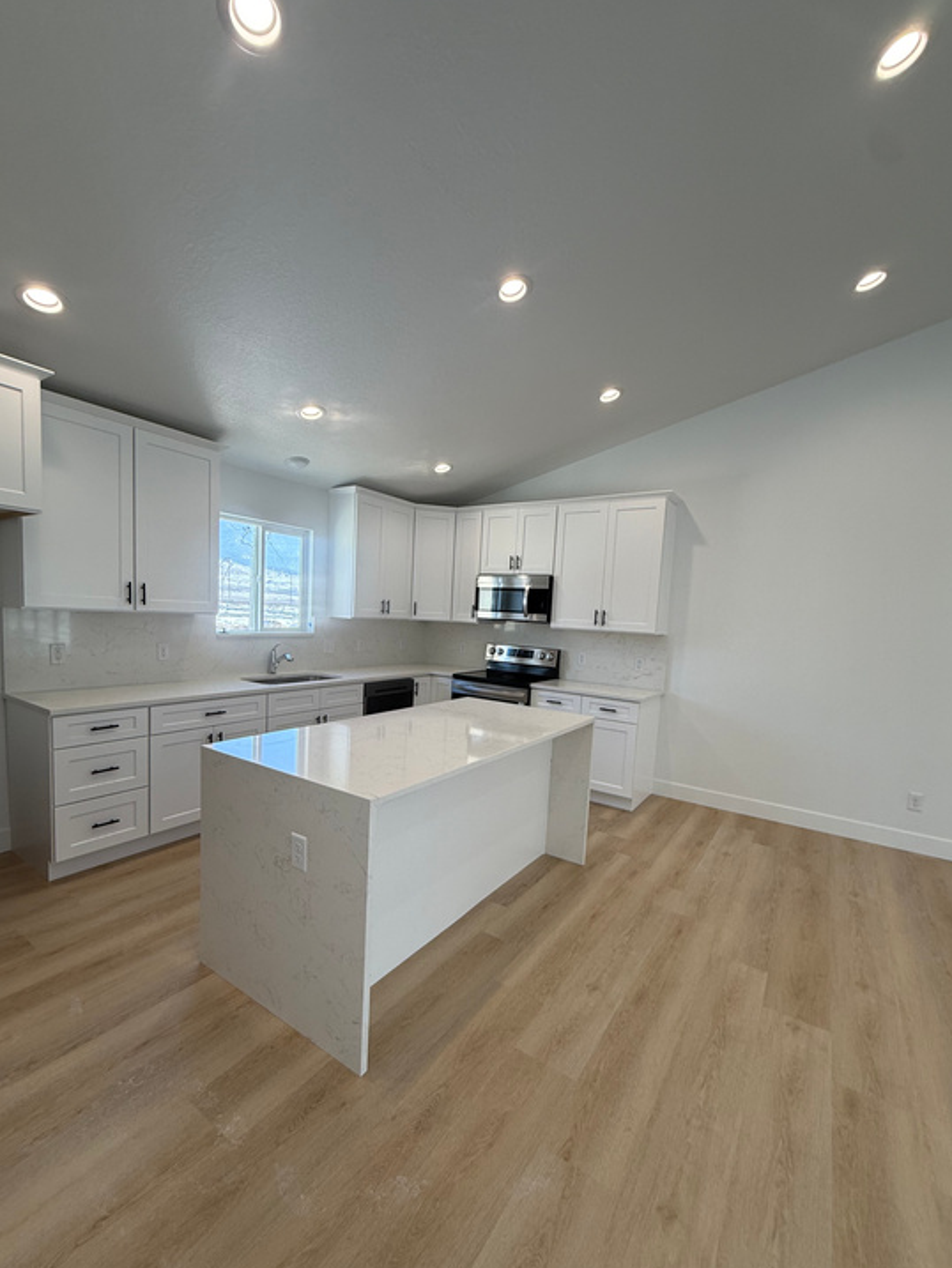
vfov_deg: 98.1
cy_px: 670
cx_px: 467
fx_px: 550
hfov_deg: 81.8
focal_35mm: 15
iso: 64
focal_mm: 2.22
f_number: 2.2
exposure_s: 1/138
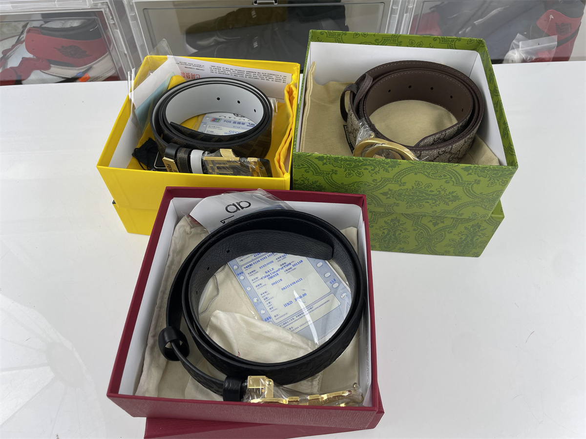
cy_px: 220
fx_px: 440
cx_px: 293
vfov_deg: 53.1
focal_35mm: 26
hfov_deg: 67.3
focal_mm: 4.2
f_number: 1.6
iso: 32
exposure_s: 1/171
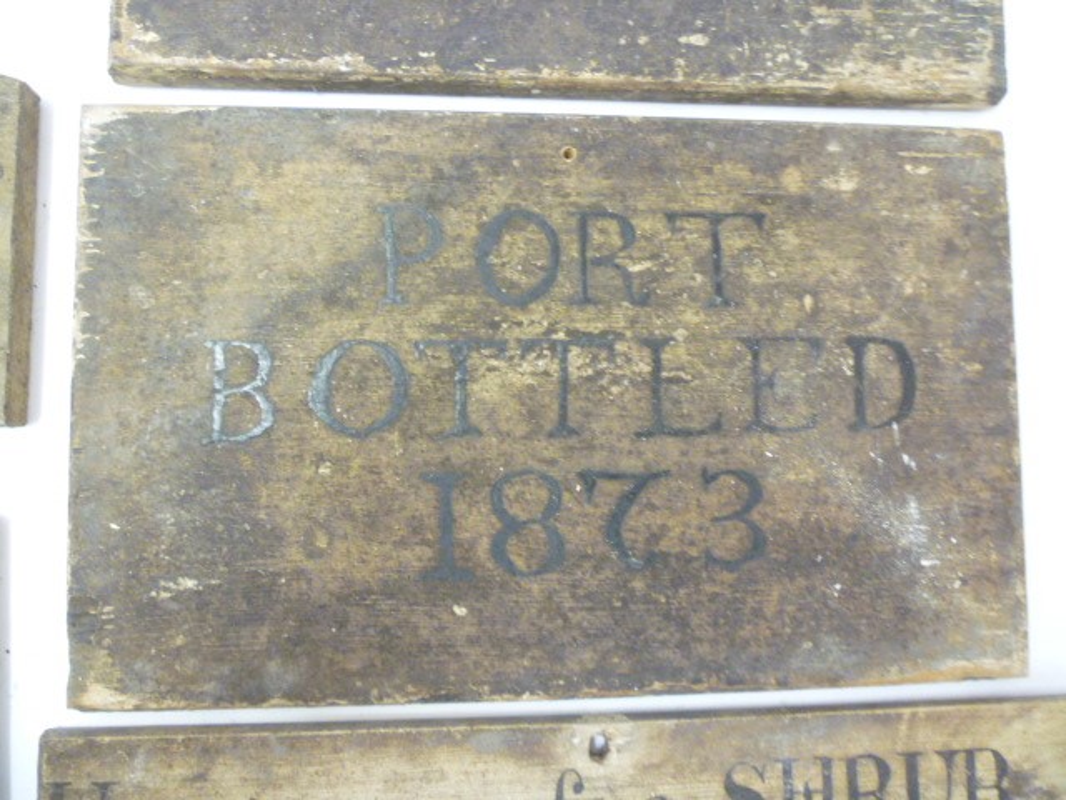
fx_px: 893
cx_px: 533
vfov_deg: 48.2
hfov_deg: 61.7
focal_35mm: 29
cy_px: 400
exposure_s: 1/13
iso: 400
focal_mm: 5.2
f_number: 3.3
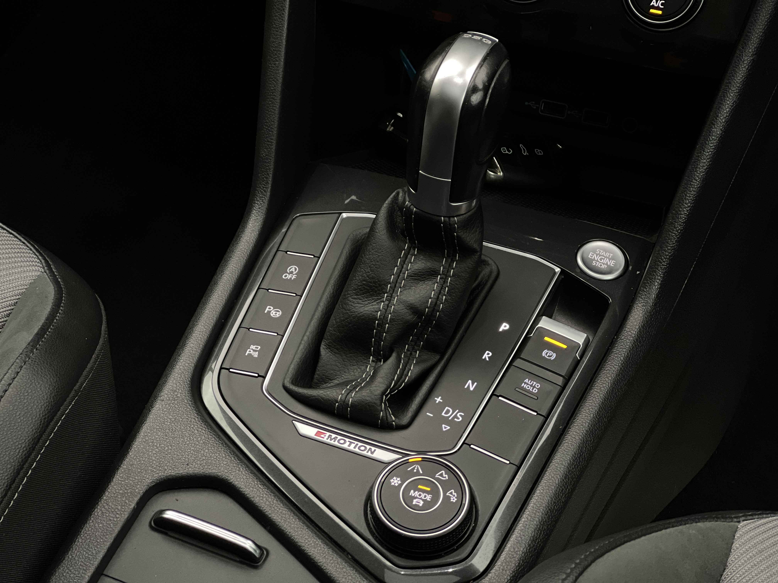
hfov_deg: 25.3
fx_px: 1731
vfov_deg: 19.1
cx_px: 389
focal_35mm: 77
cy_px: 292
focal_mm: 9
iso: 400
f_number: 2.8
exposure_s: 1/15
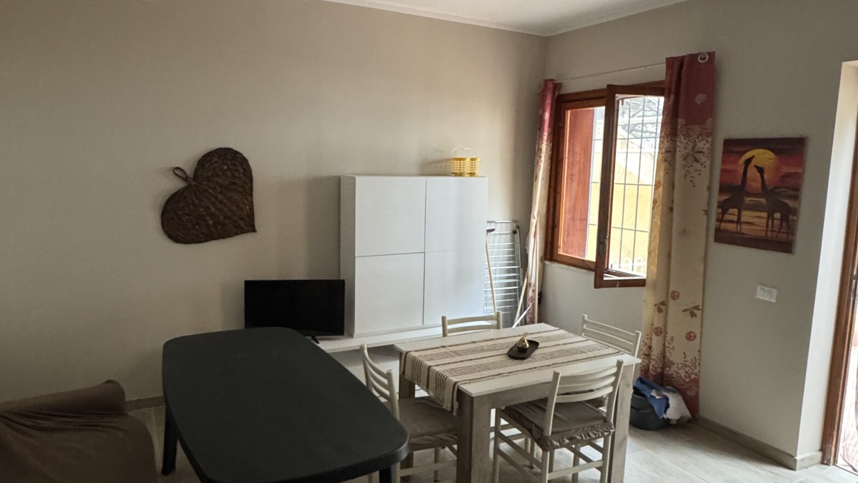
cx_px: 391
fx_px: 569
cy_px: 232
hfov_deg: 73.9
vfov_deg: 46.0
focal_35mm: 25
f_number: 2.2
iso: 800
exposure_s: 1/60
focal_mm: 2.22
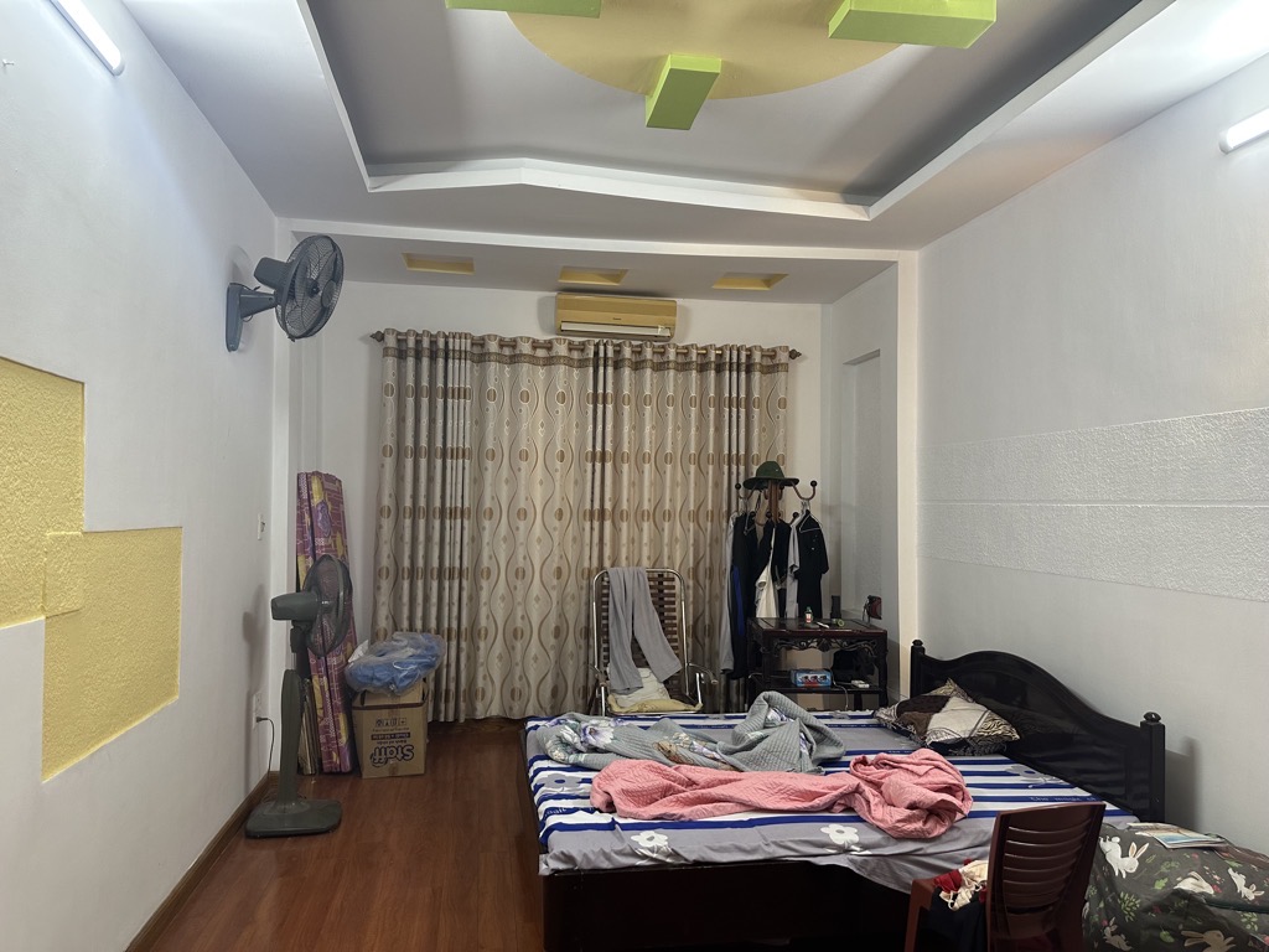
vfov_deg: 56.8
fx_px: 880
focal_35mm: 24
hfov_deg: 71.6
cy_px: 476
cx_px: 634
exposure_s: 1/100
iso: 160
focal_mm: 6.86
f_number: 1.78
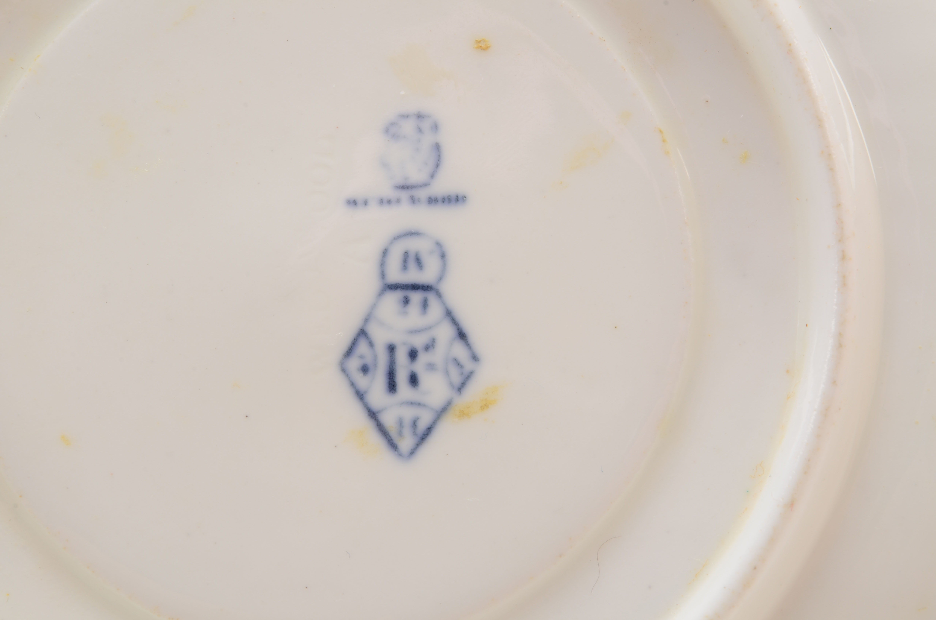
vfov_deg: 16.5
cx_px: 468
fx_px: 2141
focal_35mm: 82
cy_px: 310
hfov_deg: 24.7
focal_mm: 55
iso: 100
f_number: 22
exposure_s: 1/160
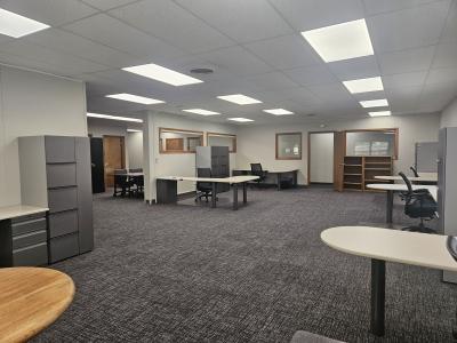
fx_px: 304
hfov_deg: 73.9
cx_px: 228
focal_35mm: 23
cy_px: 172
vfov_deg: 58.9
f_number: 1.8
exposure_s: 1/120
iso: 80
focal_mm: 5.4
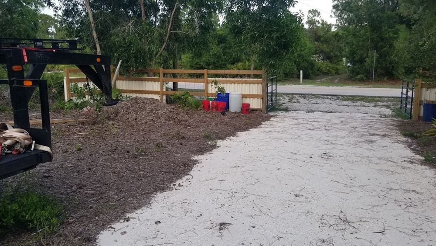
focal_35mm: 29
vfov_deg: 40.2
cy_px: 120
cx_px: 215
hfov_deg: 66.1
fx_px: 335
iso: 50
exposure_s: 1/698
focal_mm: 4.3
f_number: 1.7
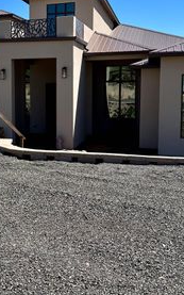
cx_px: 32
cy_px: 116
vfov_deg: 43.2
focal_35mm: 46
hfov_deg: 27.3
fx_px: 369
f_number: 1.78
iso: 80
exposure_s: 1/3155
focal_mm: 6.86
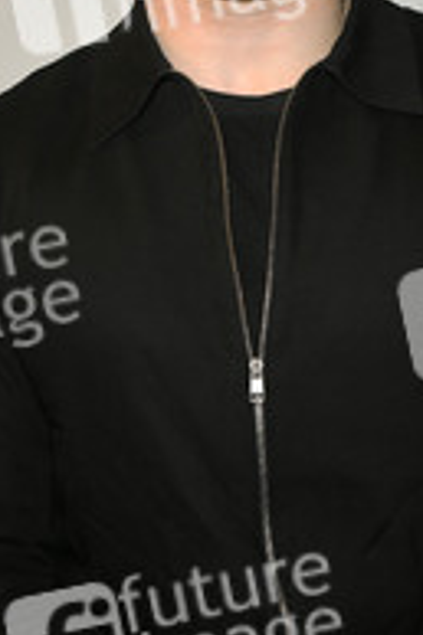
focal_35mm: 103
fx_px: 1818
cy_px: 141
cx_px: 269
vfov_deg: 19.7
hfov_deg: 13.3
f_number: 6.3
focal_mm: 50
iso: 2000
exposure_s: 1/160
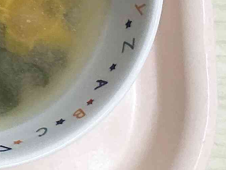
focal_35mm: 174
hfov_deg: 9.9
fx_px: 1136
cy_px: -96
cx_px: -333
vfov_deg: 8.3
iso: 50
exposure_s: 1/120
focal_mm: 3
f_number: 1.8
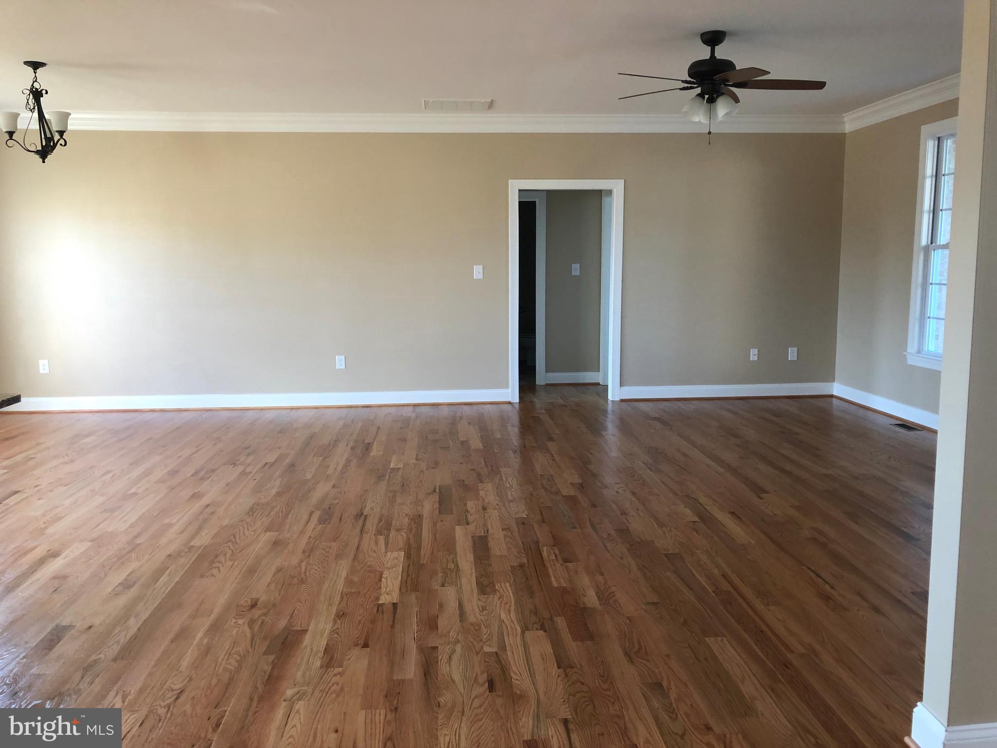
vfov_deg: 49.7
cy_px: 374
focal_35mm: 28
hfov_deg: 63.4
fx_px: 806
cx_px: 498
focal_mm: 3.99
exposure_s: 1/30
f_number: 1.8
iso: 32
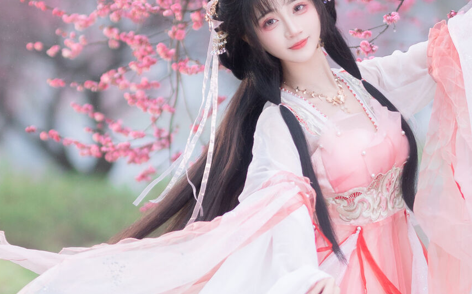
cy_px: 180
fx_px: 2340
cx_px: 314
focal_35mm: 182
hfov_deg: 11.5
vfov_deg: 7.2
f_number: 1.4
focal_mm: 85
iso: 320
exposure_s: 1/800
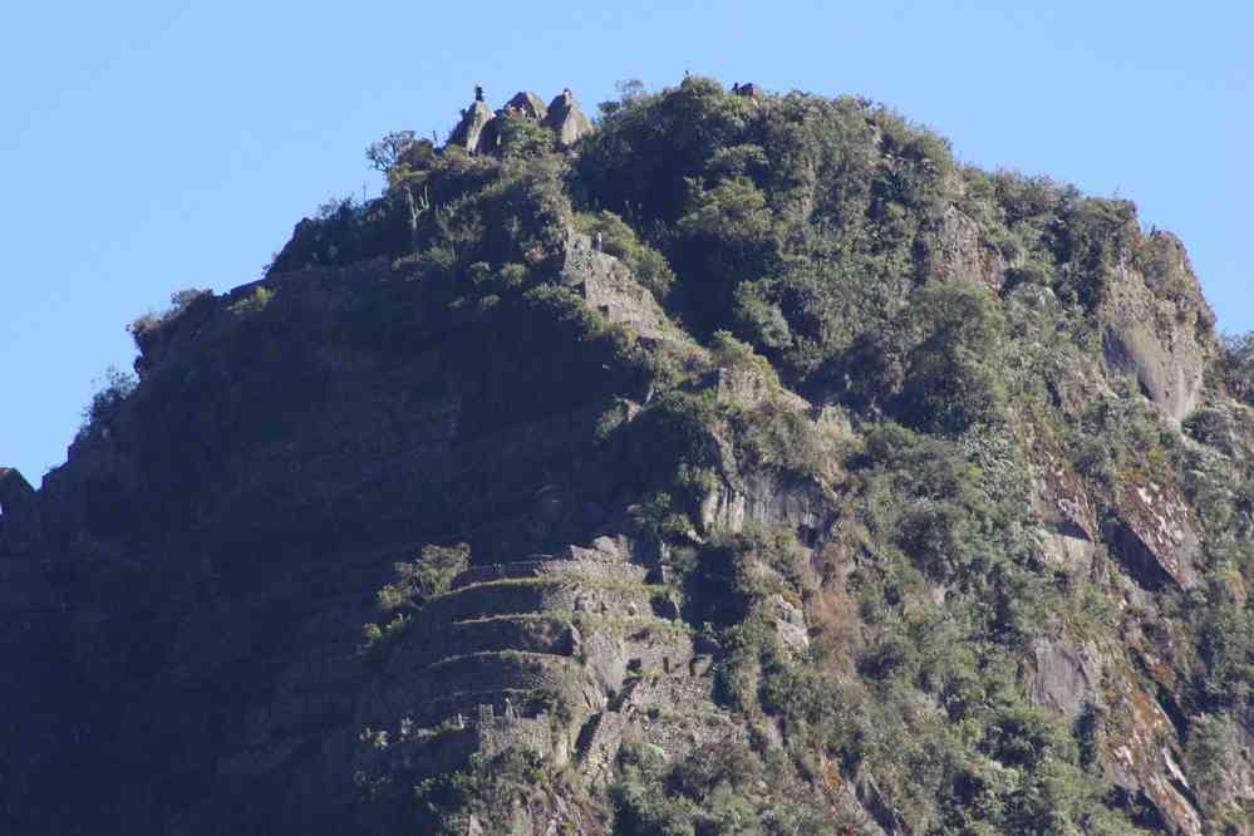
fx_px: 15674
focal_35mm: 450
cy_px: 418
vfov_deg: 3.1
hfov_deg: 4.6
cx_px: 627
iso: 800
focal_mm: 300
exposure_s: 1/320
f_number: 9
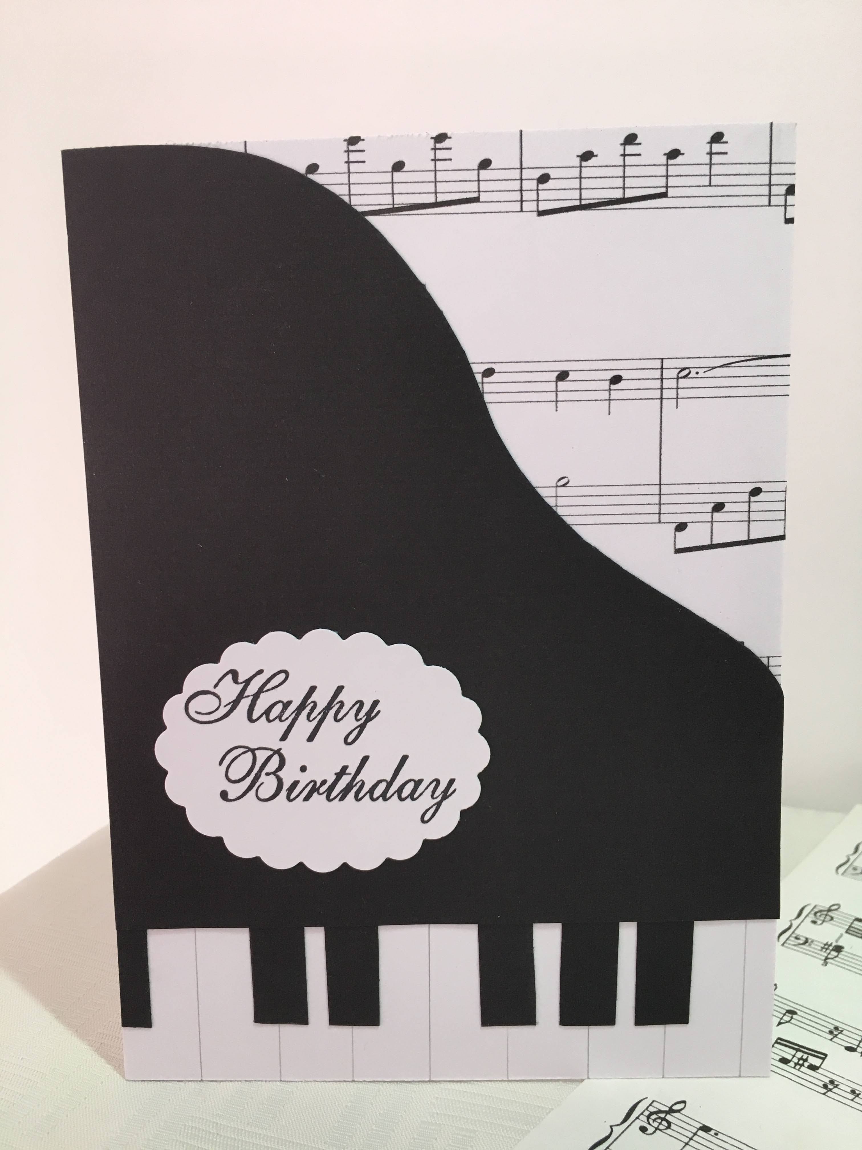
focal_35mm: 29
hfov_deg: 48.2
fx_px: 963
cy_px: 575
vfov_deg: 61.7
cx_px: 431
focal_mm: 4.15
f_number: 2.2
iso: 50
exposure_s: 1/33
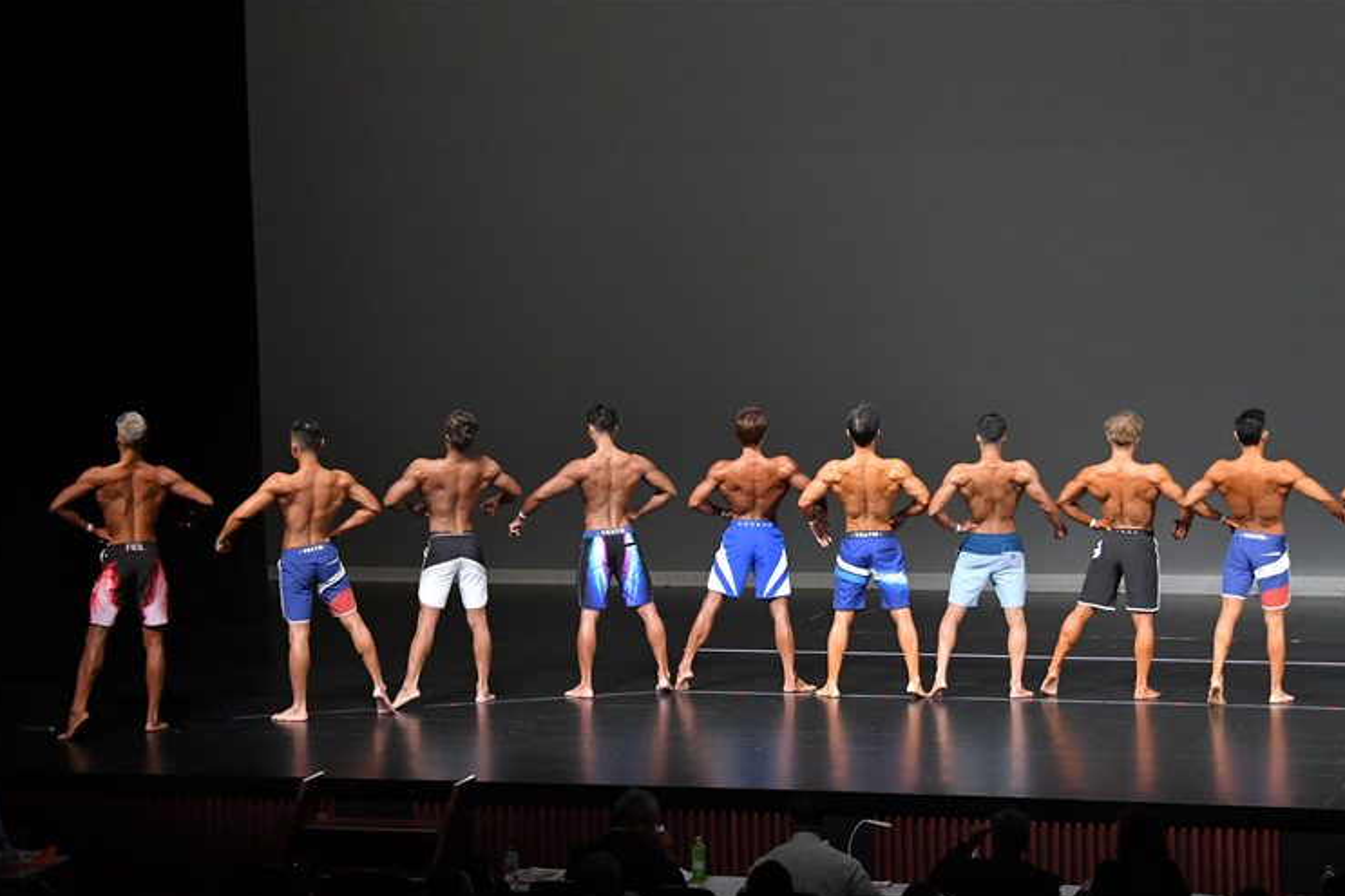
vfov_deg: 11.2
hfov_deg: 16.8
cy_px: 462
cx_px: 660
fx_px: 4557
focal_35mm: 122
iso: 5000
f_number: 5.6
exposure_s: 1/400
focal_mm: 78
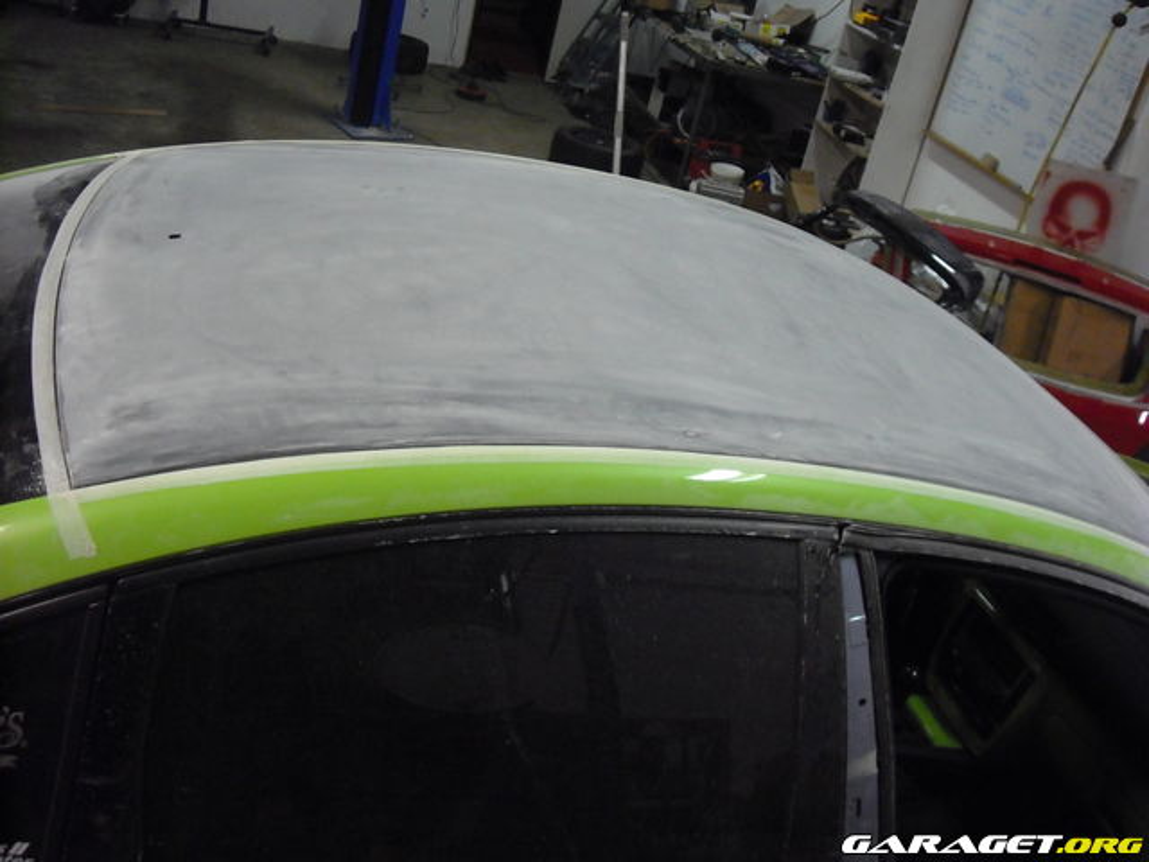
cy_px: 431
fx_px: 1228
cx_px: 574
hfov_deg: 50.1
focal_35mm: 37
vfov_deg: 38.7
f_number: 2.7
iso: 500
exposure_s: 1/40
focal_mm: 6.2
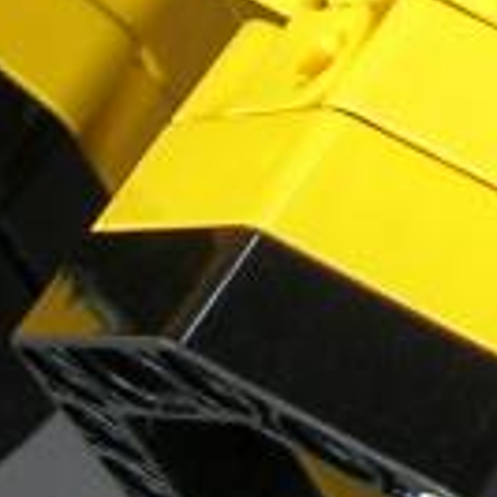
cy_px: -646
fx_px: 4191
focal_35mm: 258
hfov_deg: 6.0
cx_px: 1756
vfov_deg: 6.5
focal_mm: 7.8
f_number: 2.8
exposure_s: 1/48.4
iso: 64
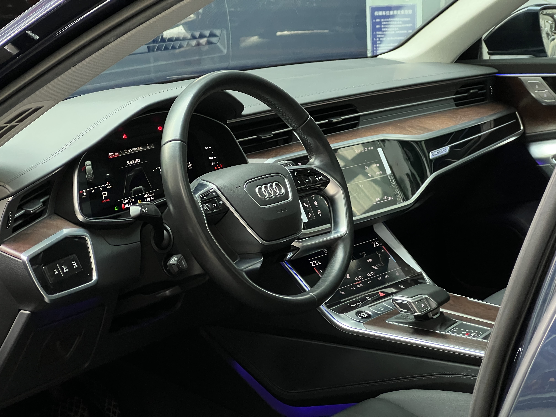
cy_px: 208
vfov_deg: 19.1
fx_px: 1237
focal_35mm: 77
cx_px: 278
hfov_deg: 25.3
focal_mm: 9
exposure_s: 1/60
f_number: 2.8
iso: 400
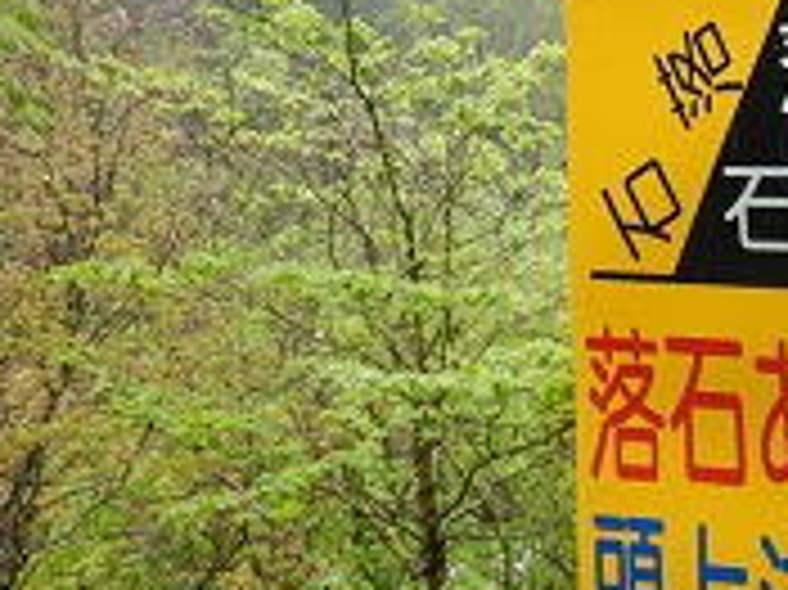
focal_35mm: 57
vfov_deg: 25.4
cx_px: 793
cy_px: 419
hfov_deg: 31.2
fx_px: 1297
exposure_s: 1/160
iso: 125
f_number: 2.8
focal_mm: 4.3
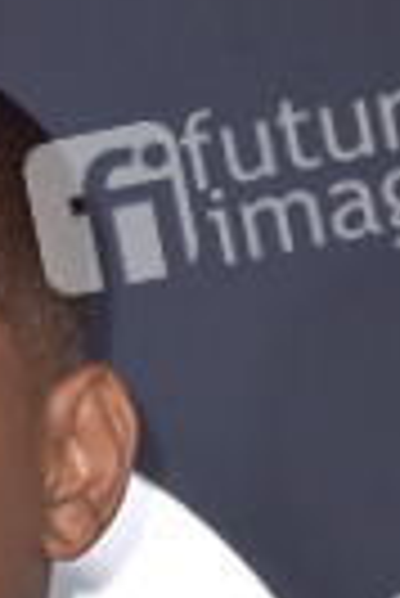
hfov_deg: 1.8
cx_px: -151
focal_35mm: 751
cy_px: 863
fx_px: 12483
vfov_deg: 2.7
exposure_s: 1/250
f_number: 7.1
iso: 250
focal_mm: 250
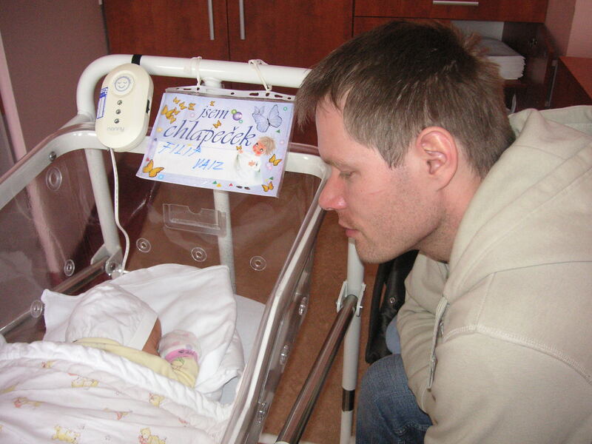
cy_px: 222
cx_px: 296
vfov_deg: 38.7
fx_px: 633
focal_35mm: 37
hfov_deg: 50.1
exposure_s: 1/45
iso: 160
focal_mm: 6.1
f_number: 2.8
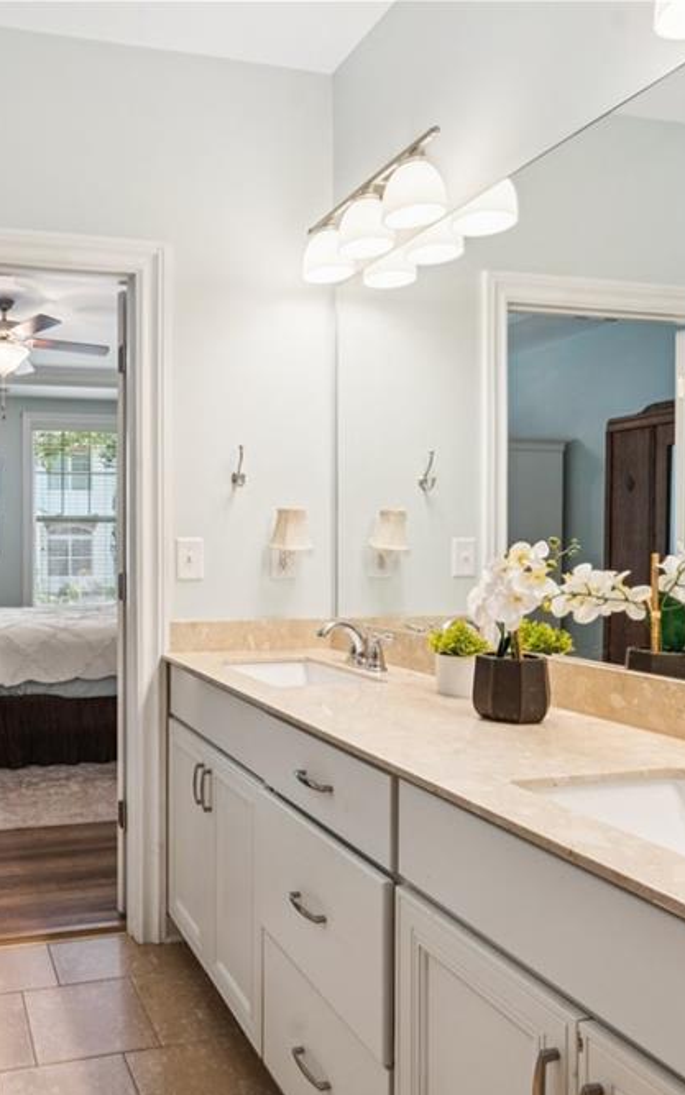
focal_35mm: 26
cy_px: 557
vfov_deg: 70.9
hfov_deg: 45.2
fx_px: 770
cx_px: 125
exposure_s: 1/25
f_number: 8
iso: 400
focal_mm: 16.5
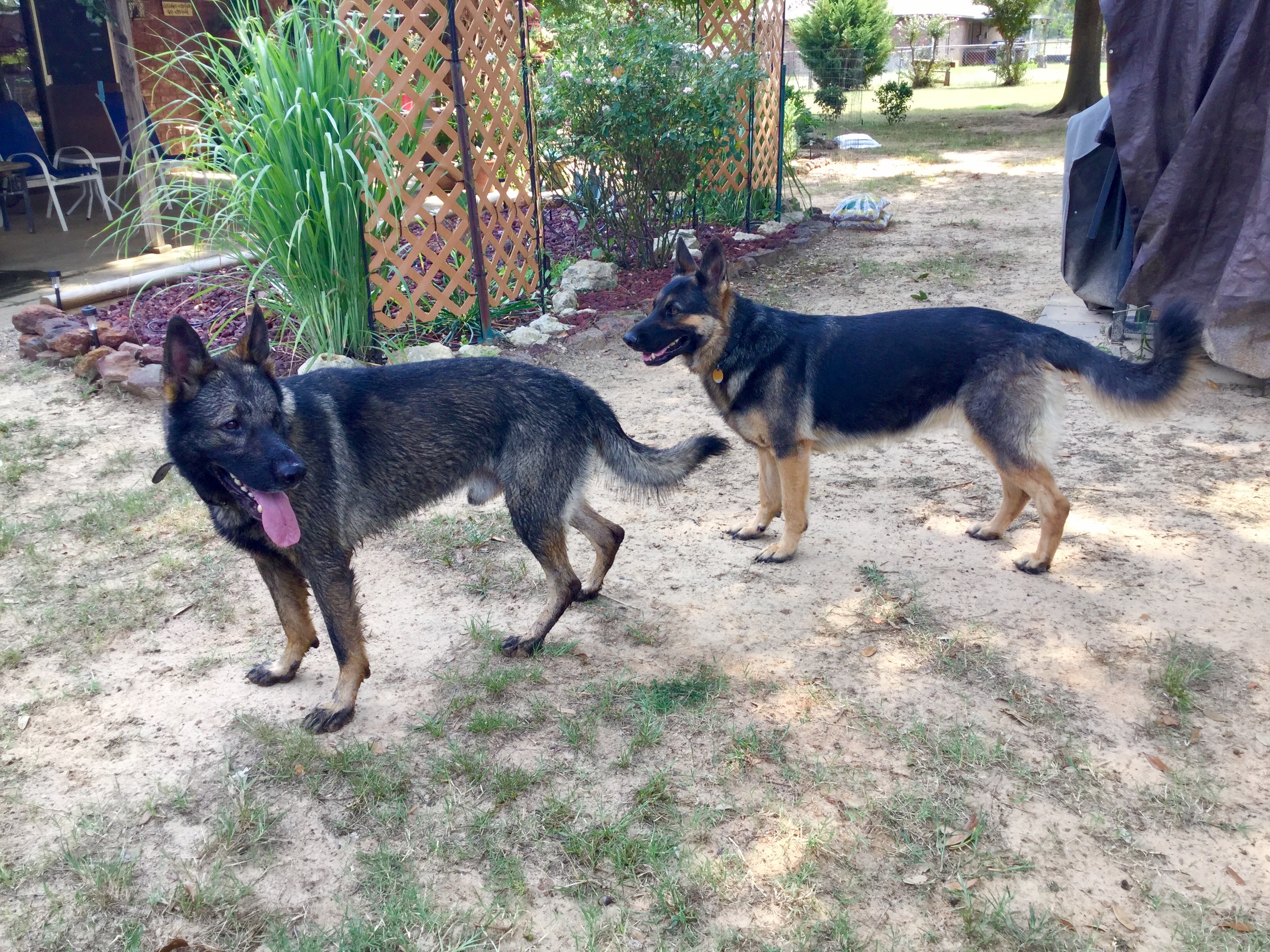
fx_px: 1137
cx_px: 635
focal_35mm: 31
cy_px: 476
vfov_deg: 45.4
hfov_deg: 58.4
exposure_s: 1/134
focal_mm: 3.3
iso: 25
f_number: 2.4
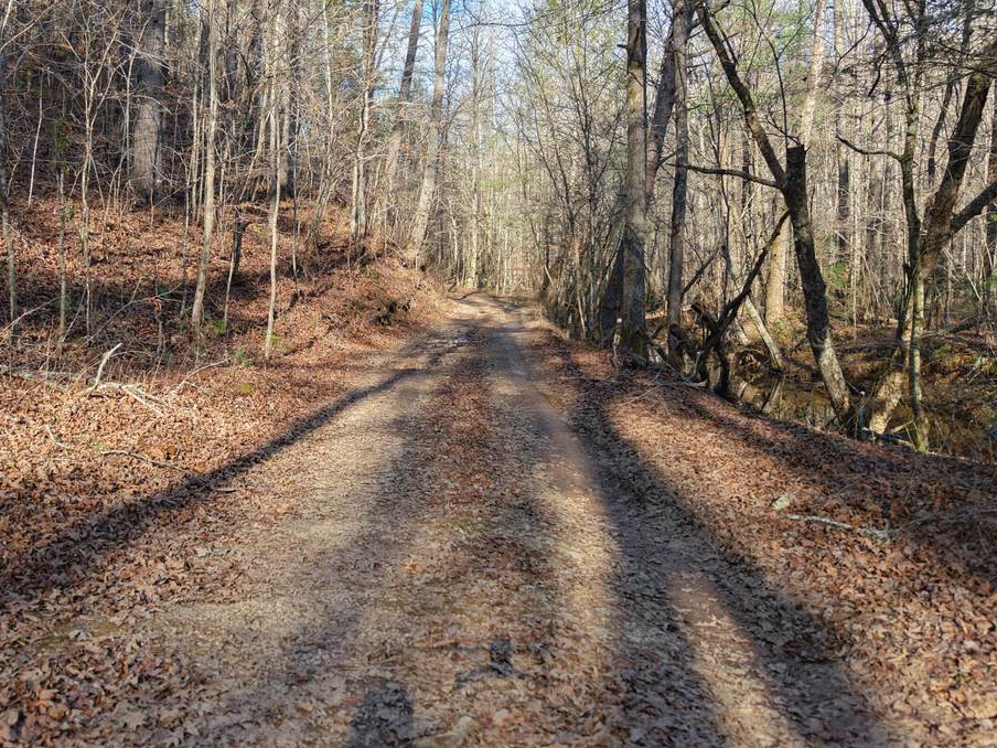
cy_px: 267
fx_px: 979
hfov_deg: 53.9
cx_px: 461
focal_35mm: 34
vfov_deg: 41.4
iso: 100
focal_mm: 8.67
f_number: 1.8
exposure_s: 1/400
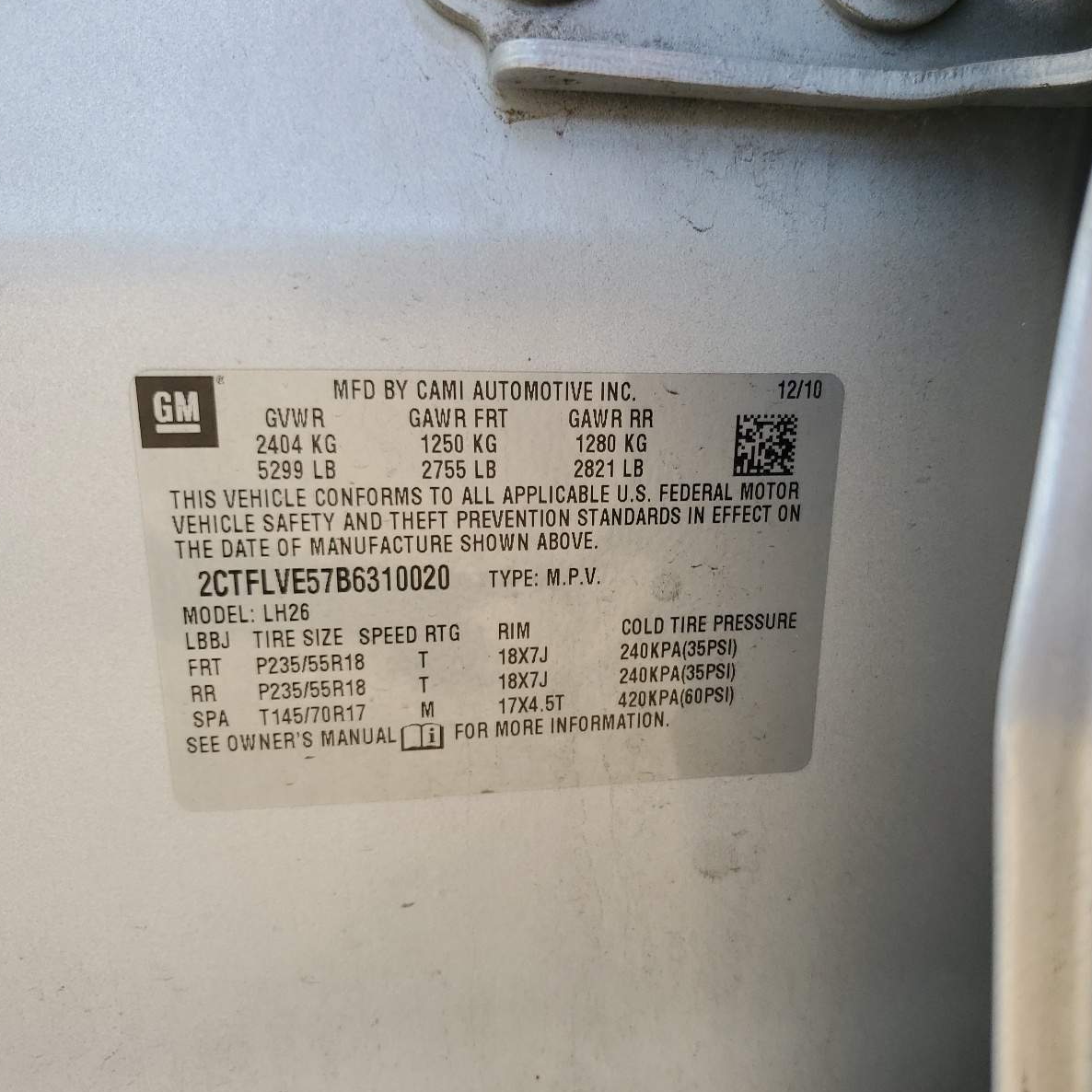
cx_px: 679
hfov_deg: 52.0
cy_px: 545
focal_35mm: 31
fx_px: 1106
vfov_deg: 52.5
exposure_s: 1/286
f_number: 1.5
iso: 50
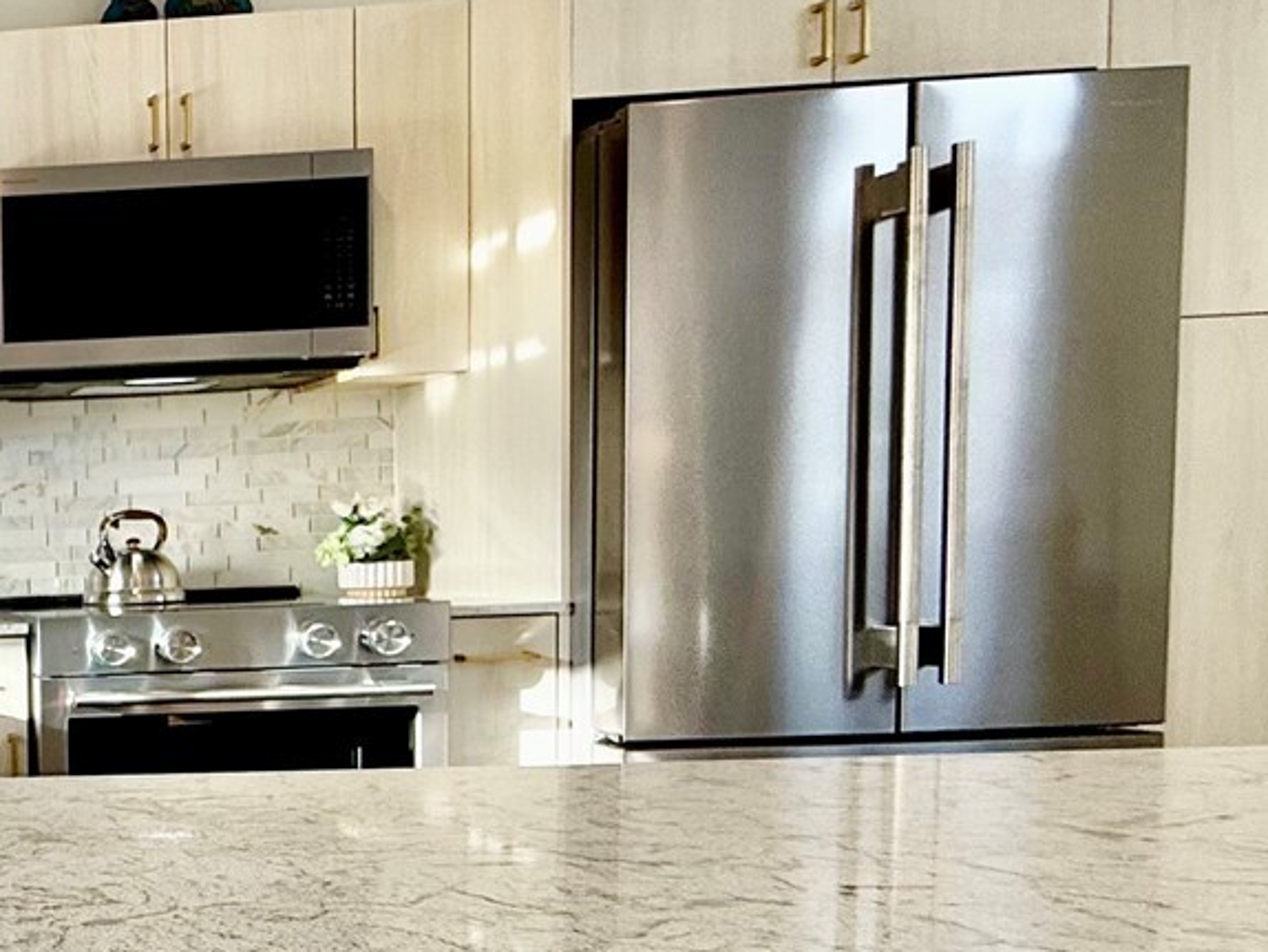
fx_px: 1429
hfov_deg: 33.6
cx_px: -406
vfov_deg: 36.3
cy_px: 665
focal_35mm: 39
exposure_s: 1/120
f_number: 2.2
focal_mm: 2.22
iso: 50
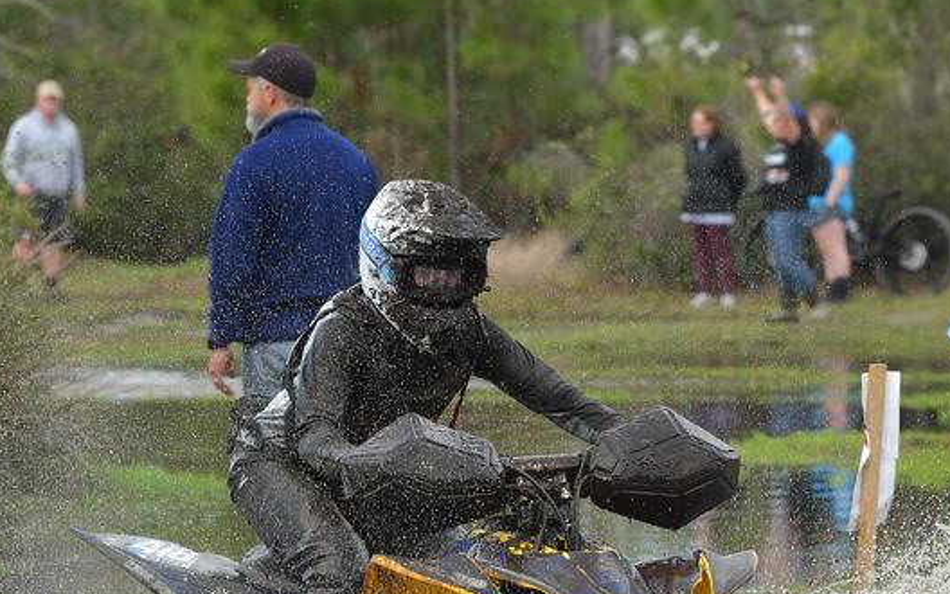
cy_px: 565
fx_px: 9863
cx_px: 542
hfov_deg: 5.5
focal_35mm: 381
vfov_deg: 3.4
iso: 400
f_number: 5.6
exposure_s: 1/1000
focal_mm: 135
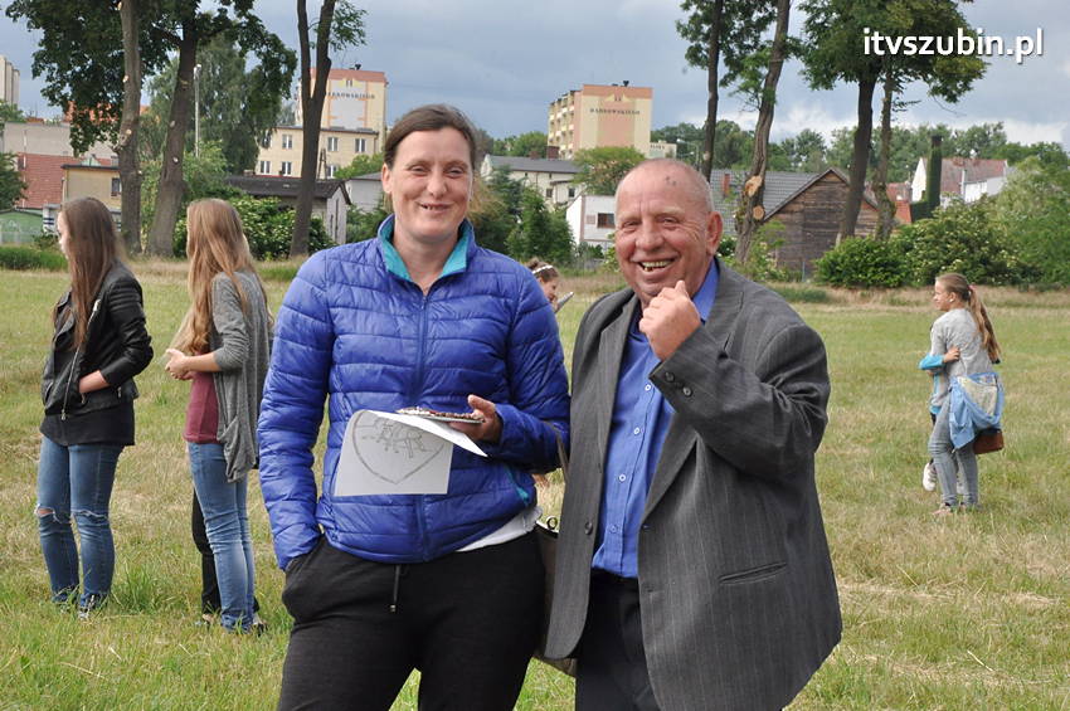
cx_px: 535
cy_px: 356
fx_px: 3340
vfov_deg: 12.2
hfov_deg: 18.2
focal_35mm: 112
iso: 1250
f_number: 20
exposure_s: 1/160
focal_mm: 75
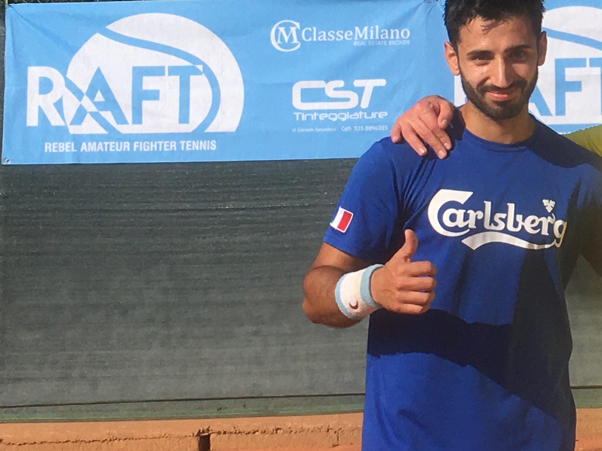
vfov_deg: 13.1
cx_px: 675
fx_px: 1965
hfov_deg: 16.8
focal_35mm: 113
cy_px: 157
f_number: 2.2
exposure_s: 1/1923
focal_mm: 4.15
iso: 25
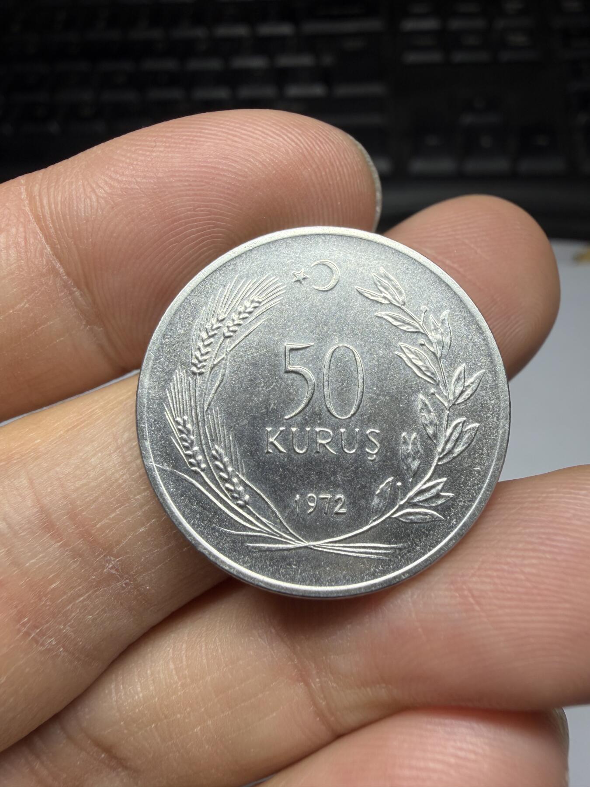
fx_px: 591
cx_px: 295
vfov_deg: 67.3
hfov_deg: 53.1
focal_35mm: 26
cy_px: 394
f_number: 2.2
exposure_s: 1/121
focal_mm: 2.22
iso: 40
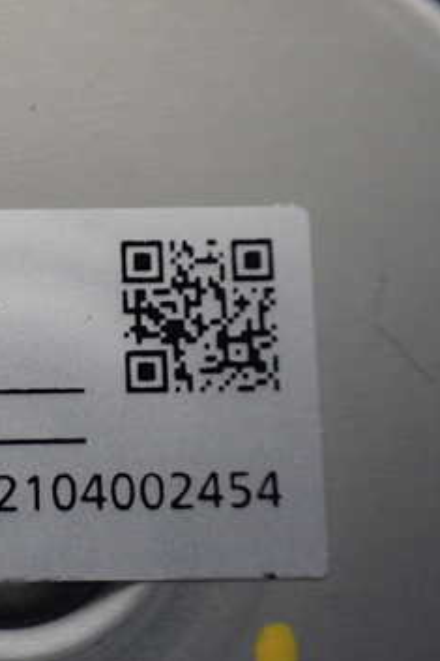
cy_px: 330
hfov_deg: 23.5
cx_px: -73
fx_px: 973
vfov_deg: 37.5
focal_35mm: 53
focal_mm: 5.4
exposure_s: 1/50
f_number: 2.3
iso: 800
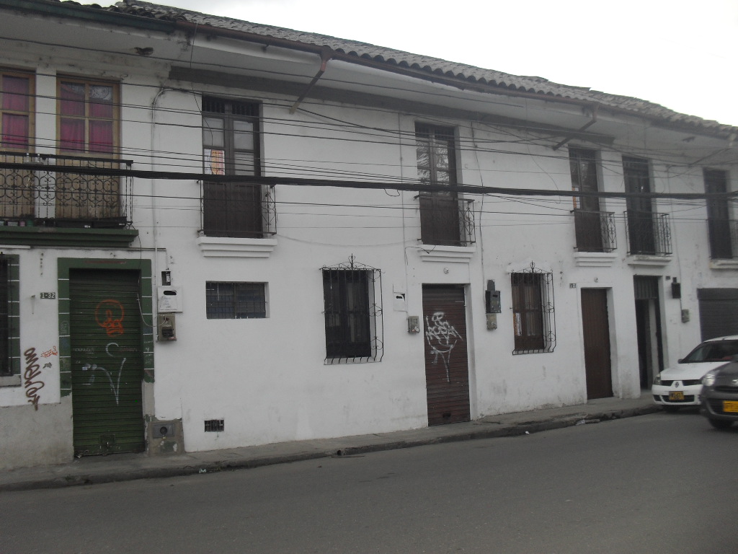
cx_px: 369
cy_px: 277
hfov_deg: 52.6
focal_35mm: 35
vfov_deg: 40.7
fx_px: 746
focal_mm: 6.3
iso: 100
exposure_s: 1/60
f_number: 3.2
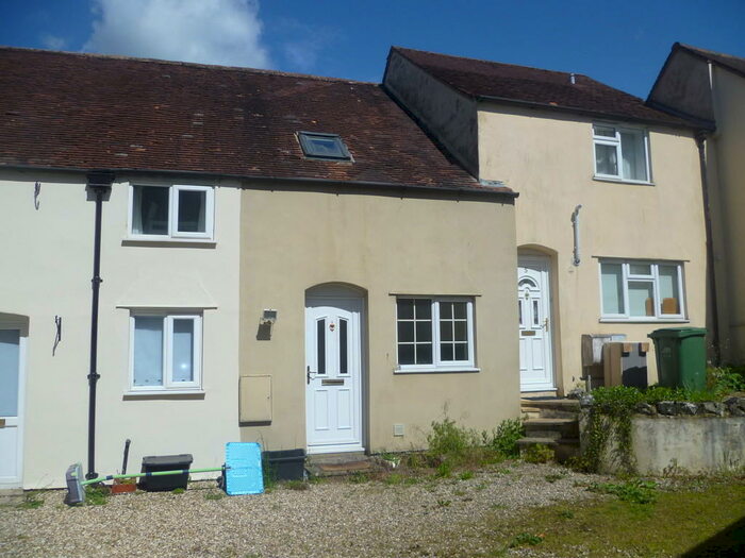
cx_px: 372
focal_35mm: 28
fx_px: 603
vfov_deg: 49.7
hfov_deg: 63.4
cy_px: 279
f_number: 9
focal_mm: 5
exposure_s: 1/400
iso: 100
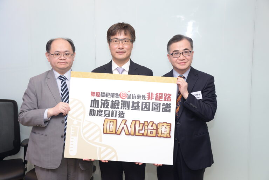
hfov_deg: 42.7
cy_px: 90
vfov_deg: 29.3
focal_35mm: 46
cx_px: 134
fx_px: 344
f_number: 5.6
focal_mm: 46
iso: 1000
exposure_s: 1/160
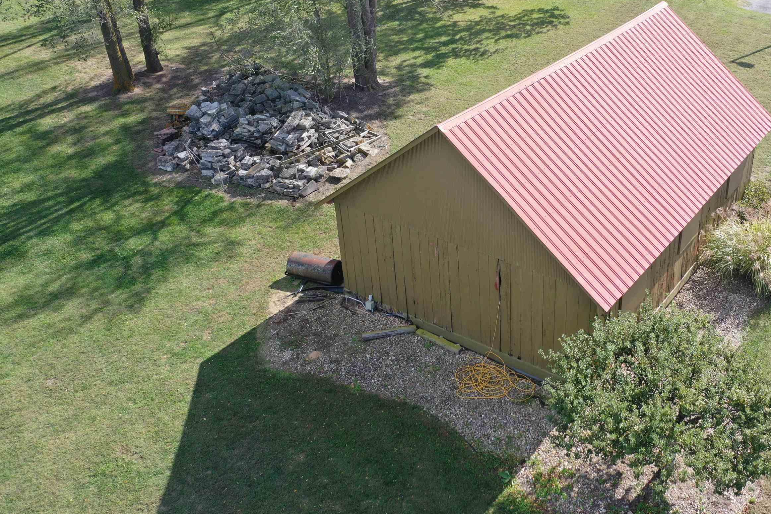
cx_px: 504
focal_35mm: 37
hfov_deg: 51.1
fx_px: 792
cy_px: 192
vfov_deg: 35.7
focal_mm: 10.26
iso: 100
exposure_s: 1/80
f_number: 3.5
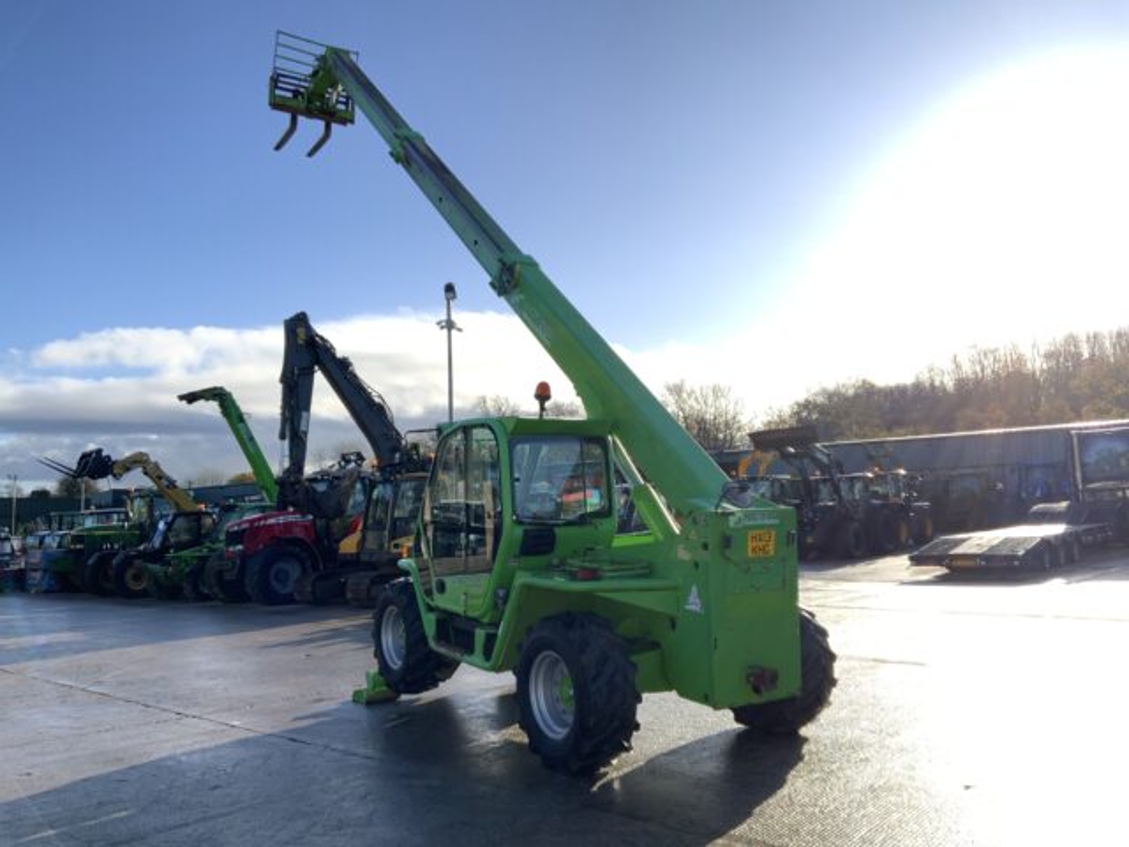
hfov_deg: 61.7
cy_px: 424
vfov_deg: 48.2
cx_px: 564
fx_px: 946
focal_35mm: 29
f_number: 1.8
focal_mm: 3
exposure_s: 1/375
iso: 16
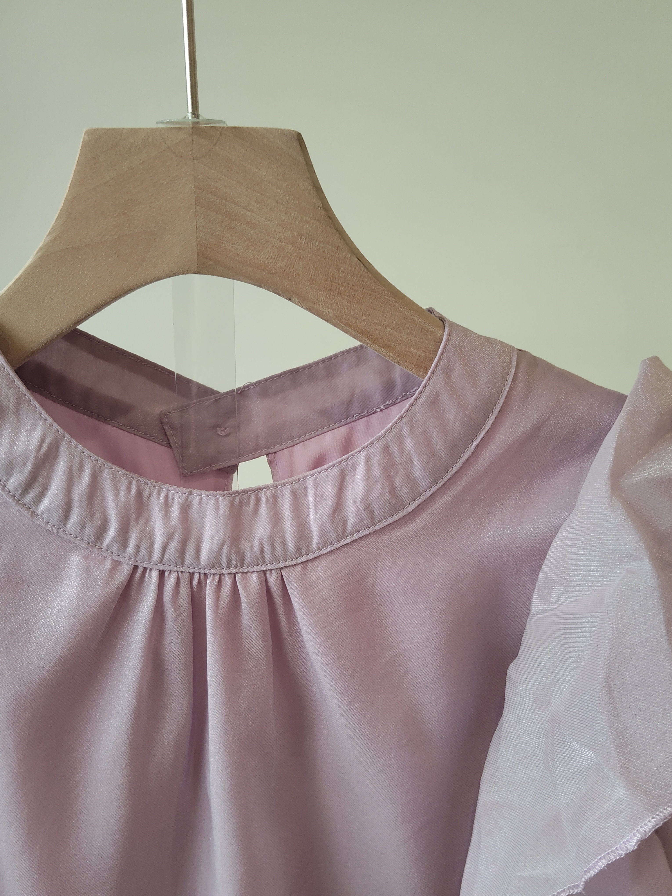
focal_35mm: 30
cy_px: 448
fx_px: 777
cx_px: 336
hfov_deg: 46.8
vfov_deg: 60.0
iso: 192
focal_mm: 4.15
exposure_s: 1/33.3
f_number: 1.8
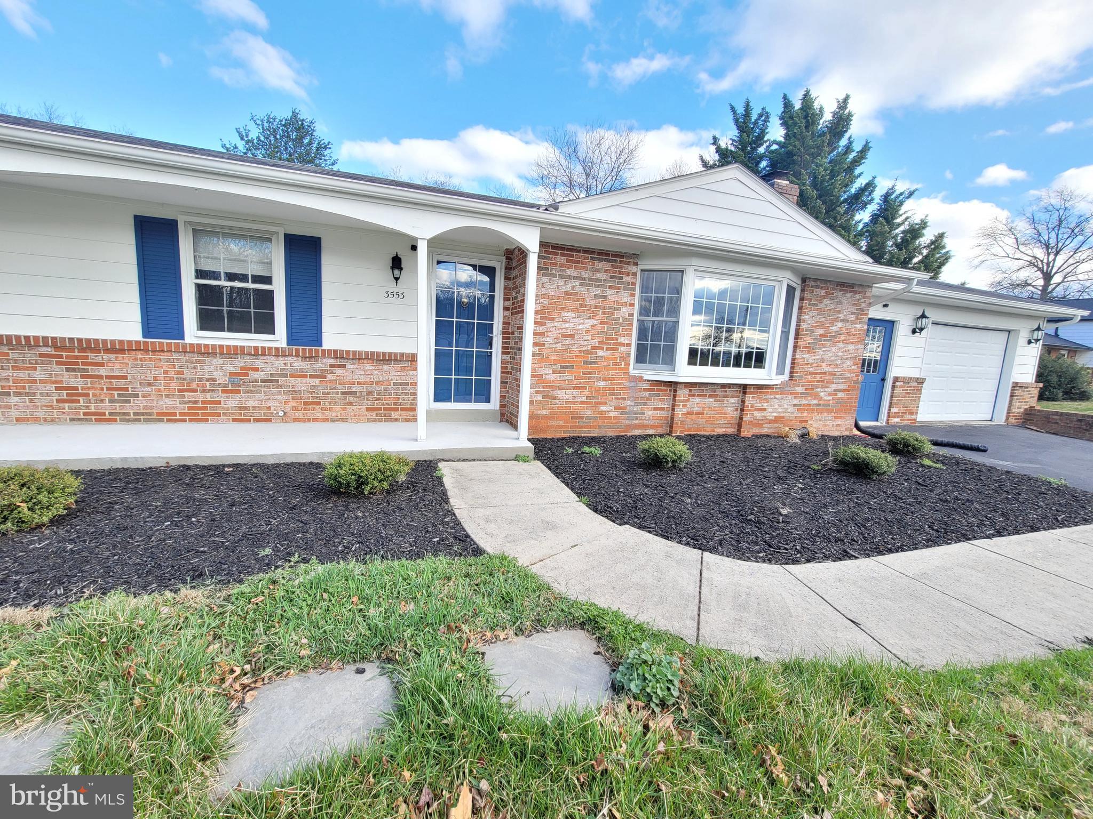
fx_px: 410
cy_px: 410
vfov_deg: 89.9
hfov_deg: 106.2
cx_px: 546
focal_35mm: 13
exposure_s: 1/176
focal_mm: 2.2
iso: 64
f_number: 2.2
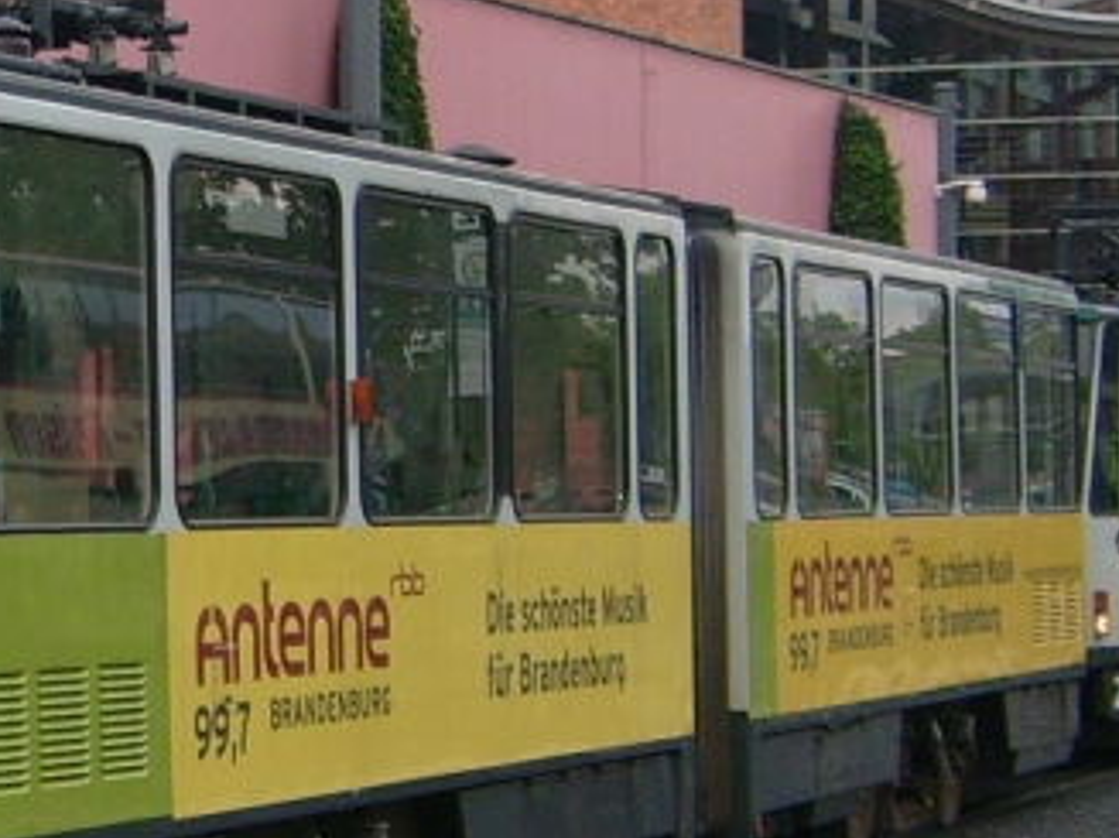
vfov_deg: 10.5
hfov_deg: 13.8
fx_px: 4556
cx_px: -21
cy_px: 376
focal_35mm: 141
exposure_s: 1/250
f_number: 3.1
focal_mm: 7.53
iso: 50
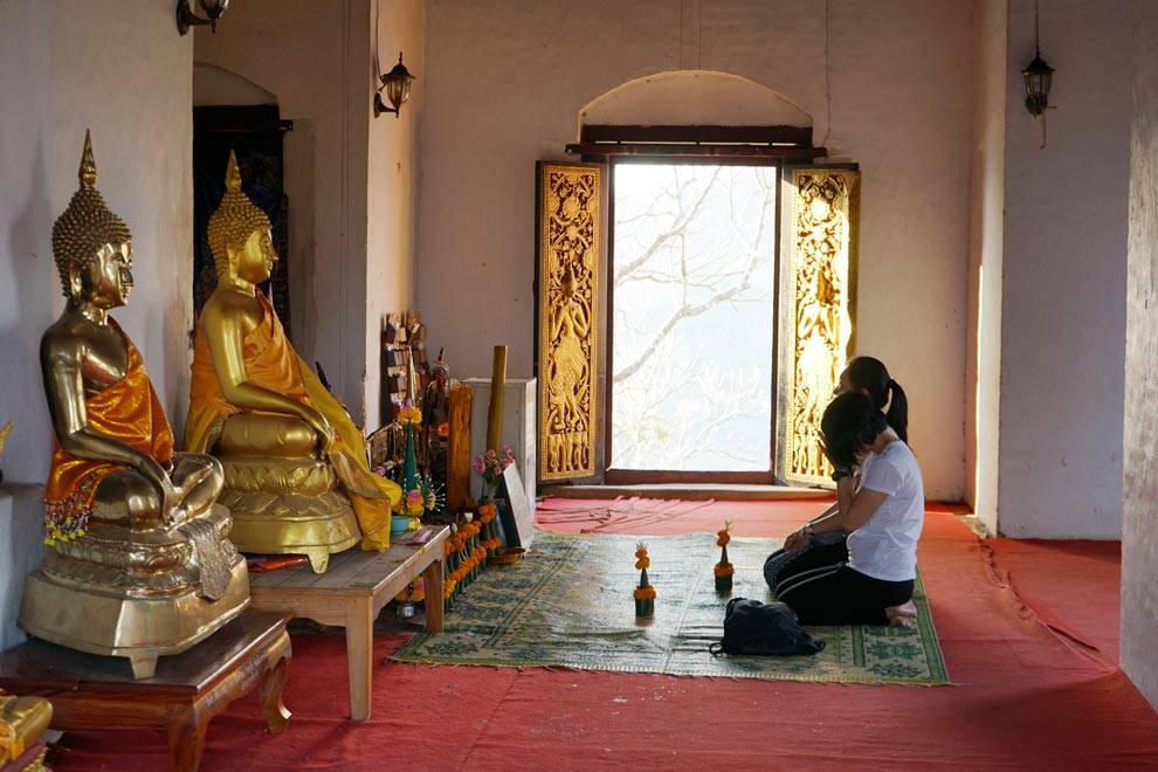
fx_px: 1833
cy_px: 386
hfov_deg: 35.1
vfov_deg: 23.8
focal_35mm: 57
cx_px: 579
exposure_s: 1/60
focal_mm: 57
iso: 320
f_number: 5
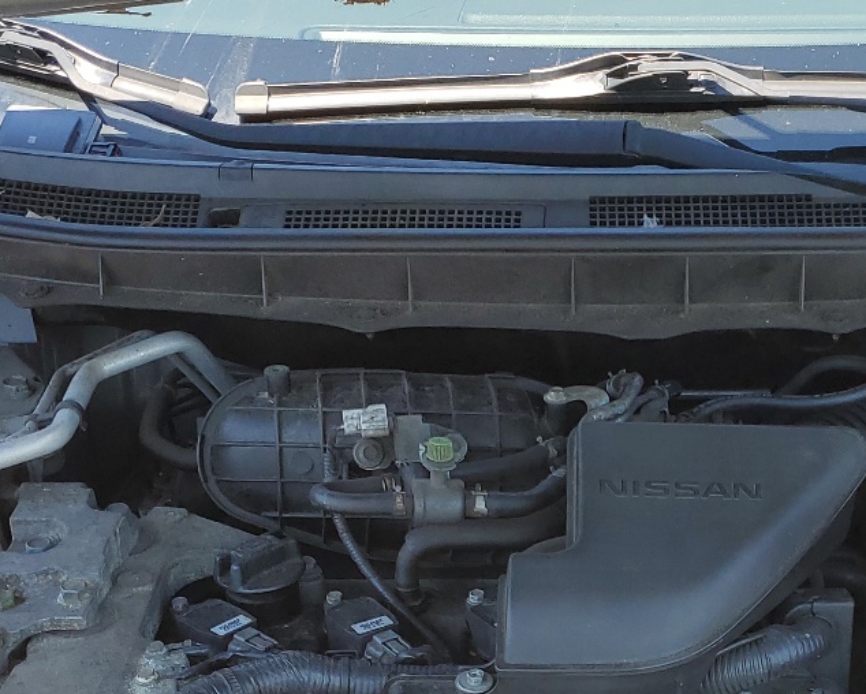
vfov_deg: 23.2
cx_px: 676
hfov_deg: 29.0
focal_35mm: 64
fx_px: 1641
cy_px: 646
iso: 50
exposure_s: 1/500
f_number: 1.5
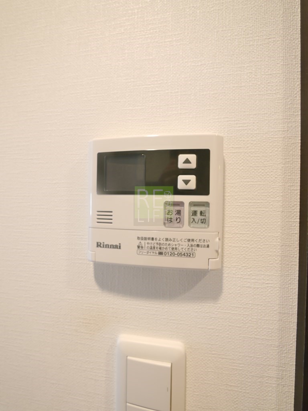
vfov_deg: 102.1
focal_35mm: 14
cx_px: 154
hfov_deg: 85.7
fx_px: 166
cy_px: 206
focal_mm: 7
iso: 640
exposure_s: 1/60
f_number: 4
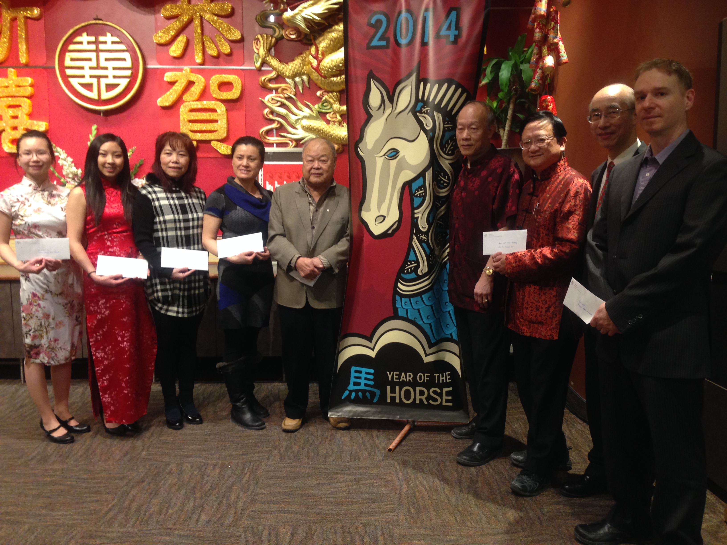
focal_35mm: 33
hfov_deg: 55.4
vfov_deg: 42.9
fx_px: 693
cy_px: 272
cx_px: 364
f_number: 2.4
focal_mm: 4.12
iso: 125
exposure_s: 1/20
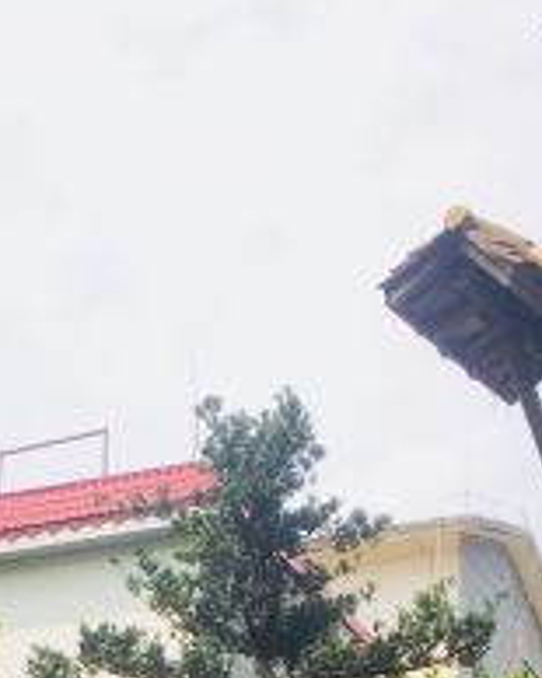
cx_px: 68
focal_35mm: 102
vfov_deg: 16.5
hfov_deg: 14.9
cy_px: 1125
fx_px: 2047
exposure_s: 1/999
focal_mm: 4.15
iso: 25
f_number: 2.2
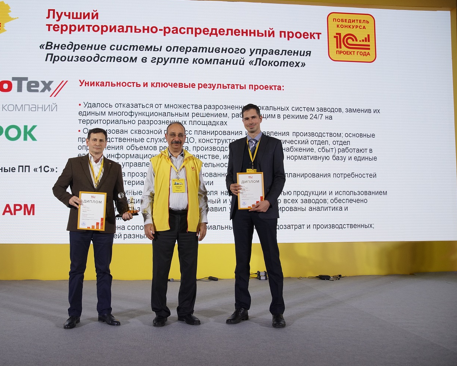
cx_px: 185
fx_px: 433
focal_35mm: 32
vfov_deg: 45.8
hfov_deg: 55.3
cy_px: 184
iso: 1000
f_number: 3.5
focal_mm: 28
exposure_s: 1/400
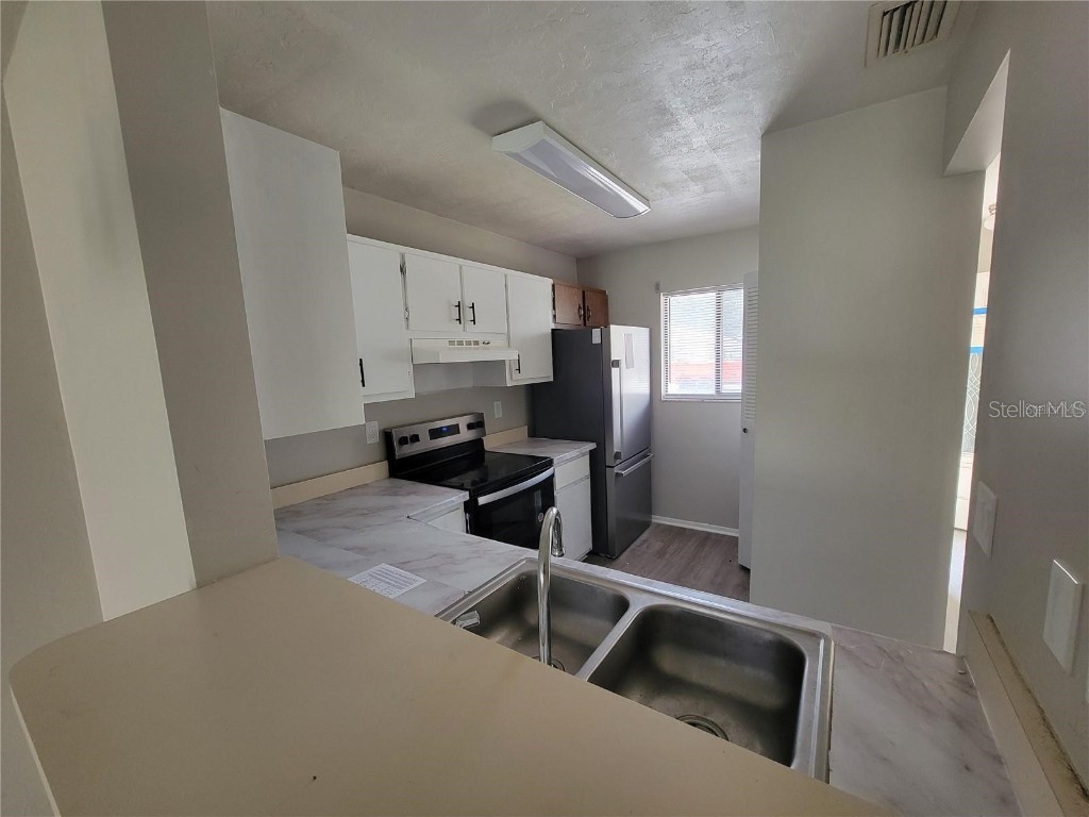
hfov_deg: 106.2
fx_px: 409
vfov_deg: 89.9
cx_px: 544
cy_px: 408
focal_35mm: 13
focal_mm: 2.2
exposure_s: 1/60
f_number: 2.2
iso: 200
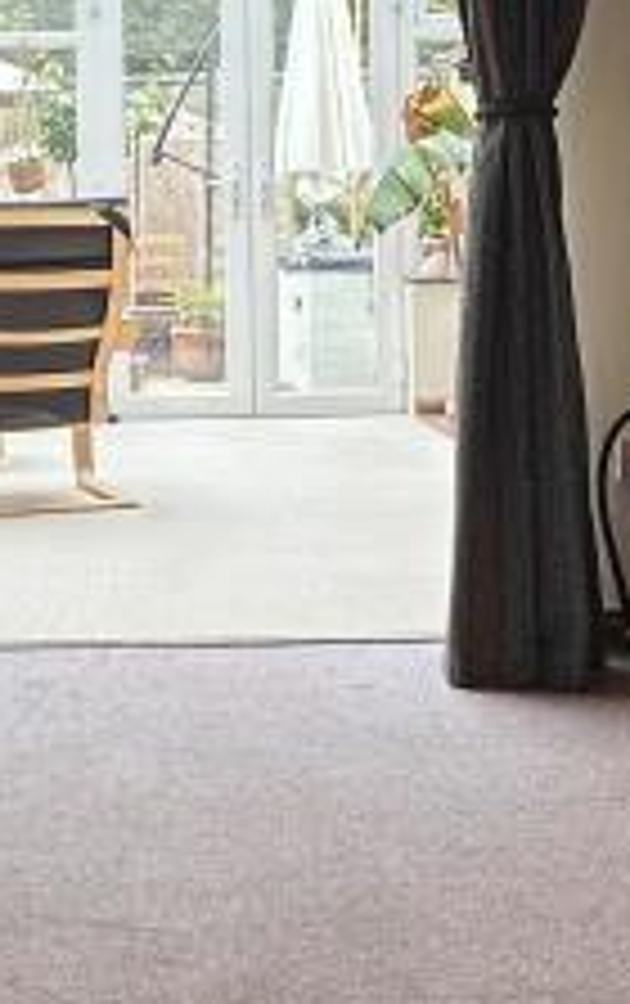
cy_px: 306
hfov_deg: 19.0
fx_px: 1862
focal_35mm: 68
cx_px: 122
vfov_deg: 29.9
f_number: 2.2
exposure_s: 1/103
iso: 40
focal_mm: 2.22
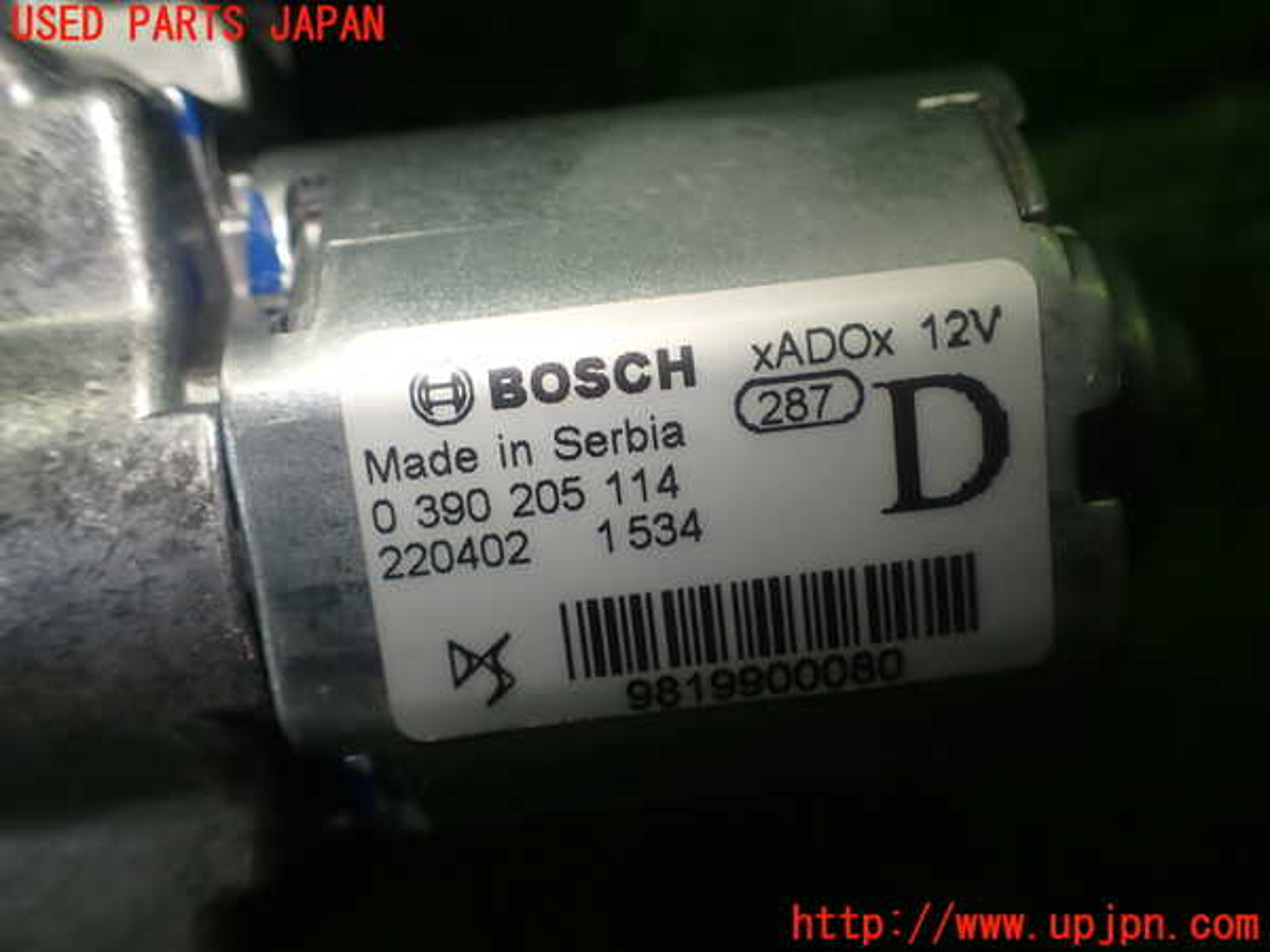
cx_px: 635
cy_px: 476
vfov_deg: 46.8
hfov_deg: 60.0
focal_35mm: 30
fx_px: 1101
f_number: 2.3
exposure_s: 1/160
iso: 100
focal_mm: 5.4
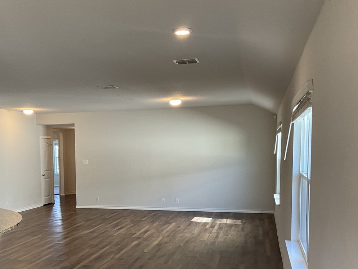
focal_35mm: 42
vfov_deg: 33.9
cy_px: 192
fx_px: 434
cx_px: 129
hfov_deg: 44.3
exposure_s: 1/60
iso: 64
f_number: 1.8
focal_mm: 3
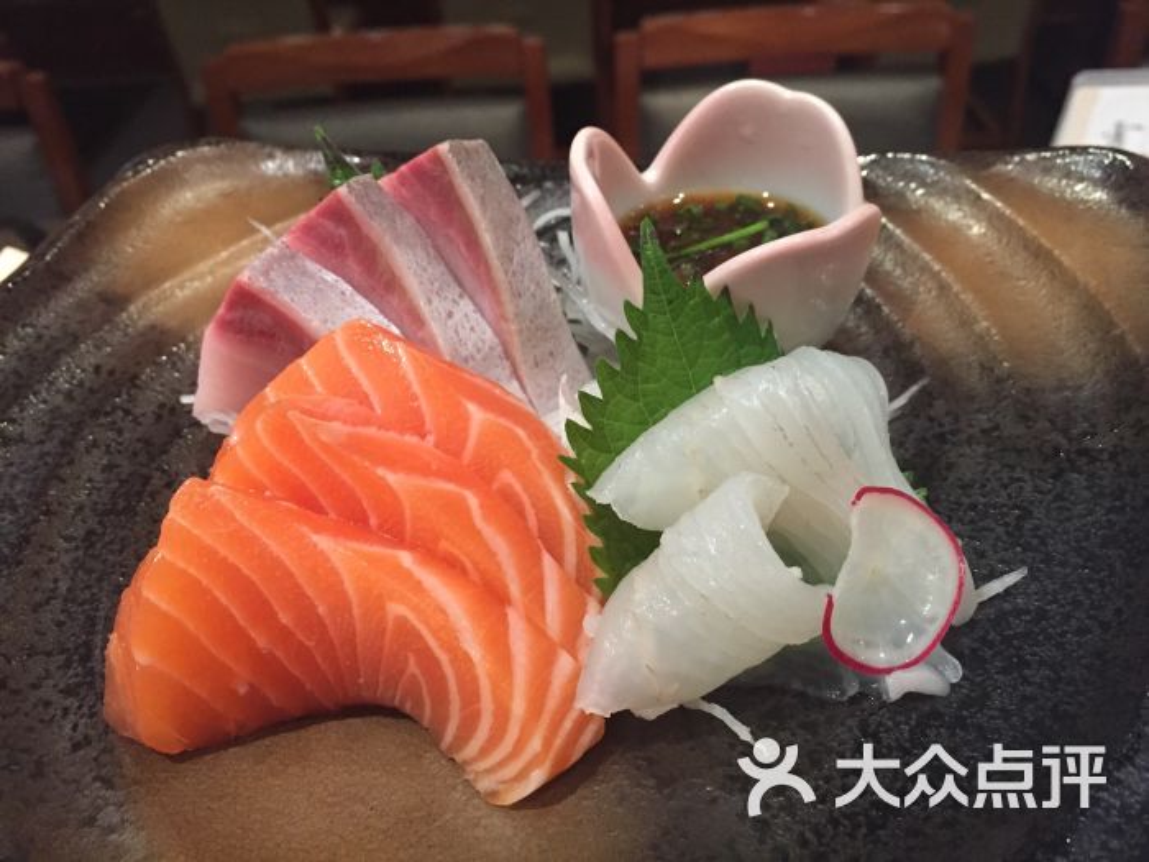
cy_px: 431
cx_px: 574
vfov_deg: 48.2
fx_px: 963
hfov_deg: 61.7
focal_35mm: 29
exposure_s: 1/25
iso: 250
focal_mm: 4.15
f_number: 2.2
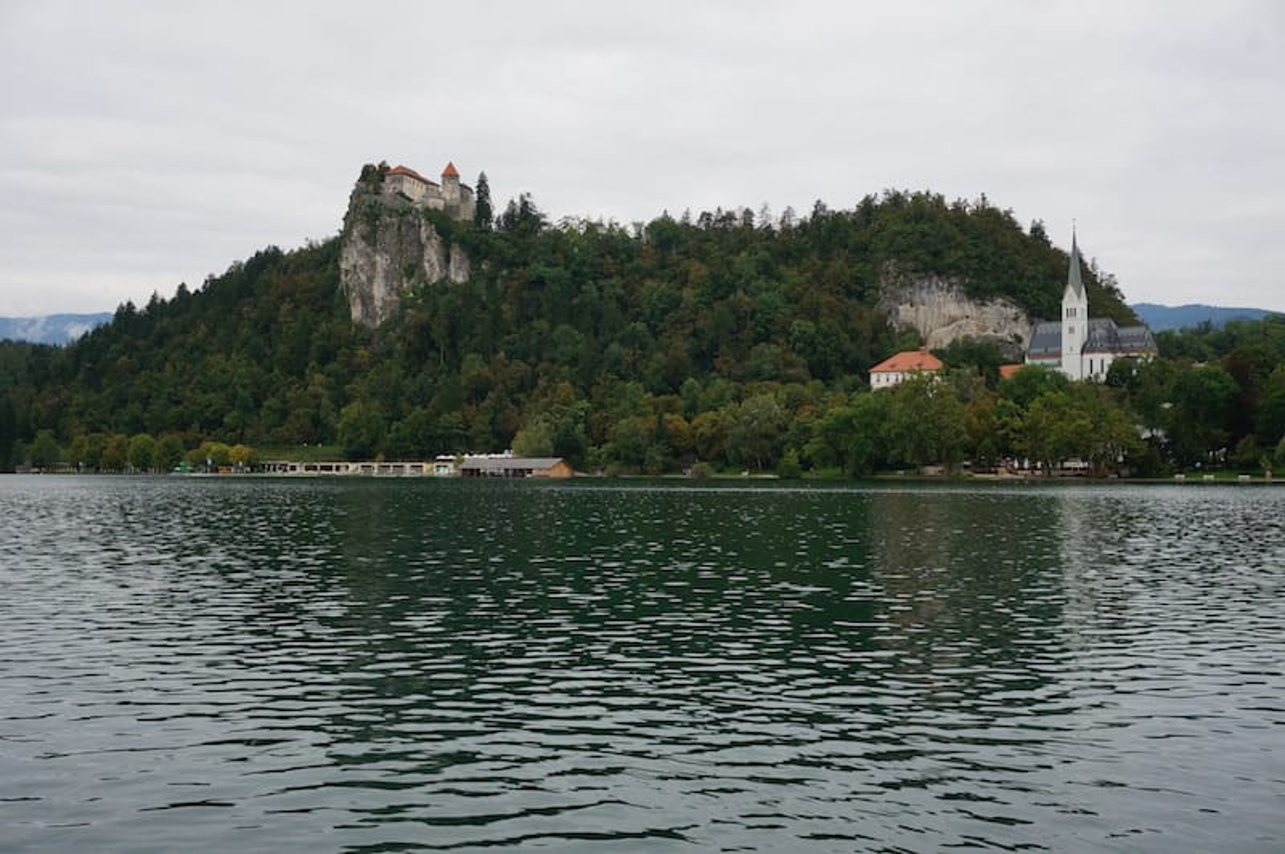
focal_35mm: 39
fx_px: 1391
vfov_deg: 34.2
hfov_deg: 49.6
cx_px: 642
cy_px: 427
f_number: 9
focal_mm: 26
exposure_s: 1/80
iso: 100
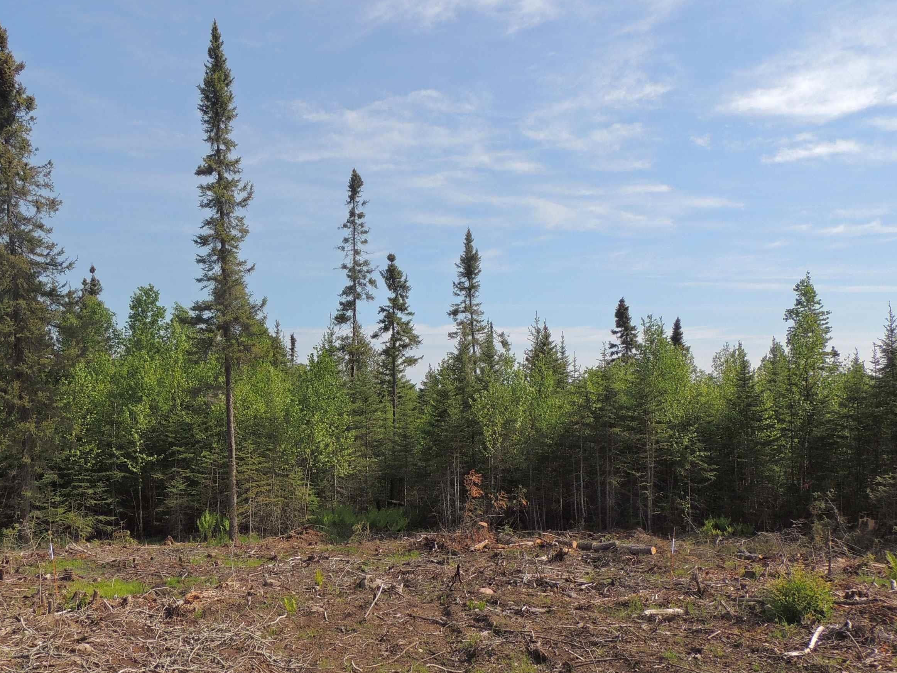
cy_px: 412
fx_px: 959
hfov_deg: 49.4
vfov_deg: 38.5
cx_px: 312
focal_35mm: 37
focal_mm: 4.9
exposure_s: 1/1000
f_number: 3.1
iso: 100
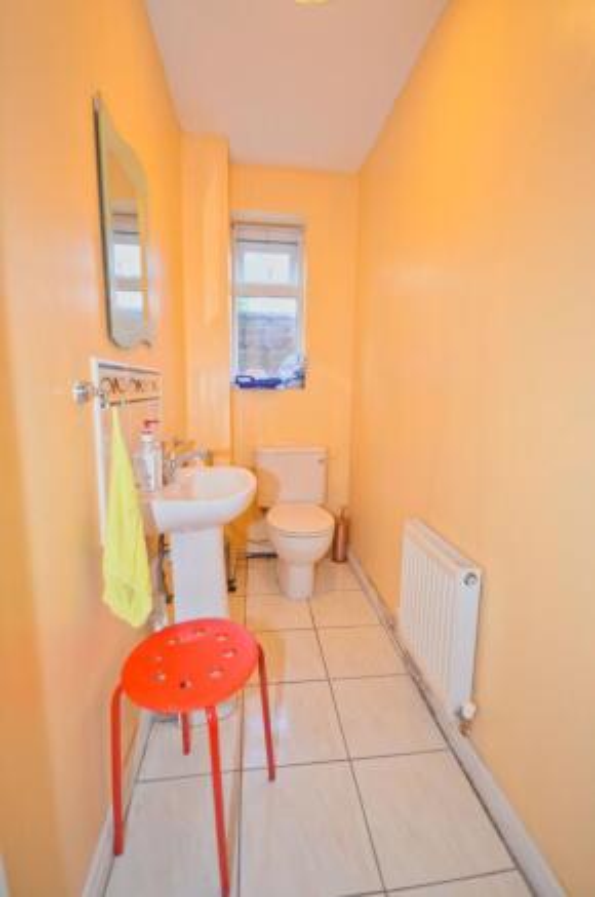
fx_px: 373
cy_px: 448
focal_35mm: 15
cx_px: 298
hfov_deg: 77.1
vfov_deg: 100.5
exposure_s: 1/60
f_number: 4
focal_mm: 10
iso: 640
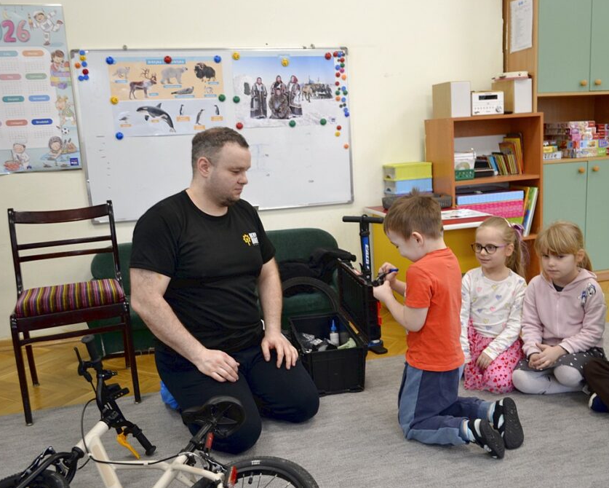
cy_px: 245
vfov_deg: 47.1
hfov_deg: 57.1
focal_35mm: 31
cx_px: 333
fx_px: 559
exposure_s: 1/30
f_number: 3.5
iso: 400
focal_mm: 18
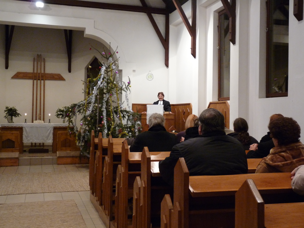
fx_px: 369
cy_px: 114
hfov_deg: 44.8
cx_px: 152
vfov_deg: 34.3
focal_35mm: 42
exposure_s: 1/15
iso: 400
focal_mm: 7.4
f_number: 3
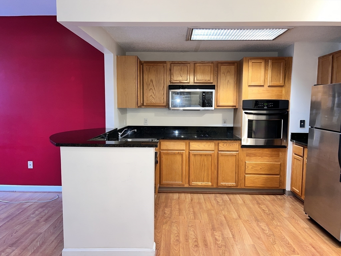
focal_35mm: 26
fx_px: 256
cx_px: 170
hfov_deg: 67.3
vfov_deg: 53.1
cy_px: 128
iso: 40
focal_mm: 5.7
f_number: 1.5
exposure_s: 1/20
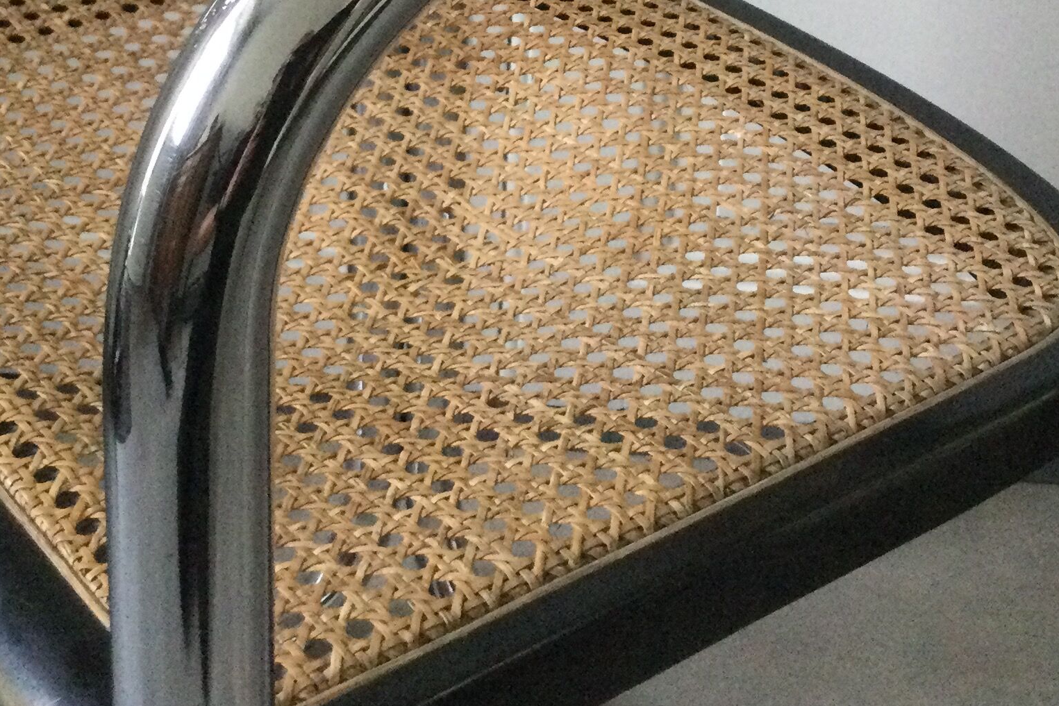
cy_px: -28
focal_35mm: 69
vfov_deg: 19.1
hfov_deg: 29.2
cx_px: 499
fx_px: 2030
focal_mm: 3.3
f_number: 2.4
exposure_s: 1/25
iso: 250
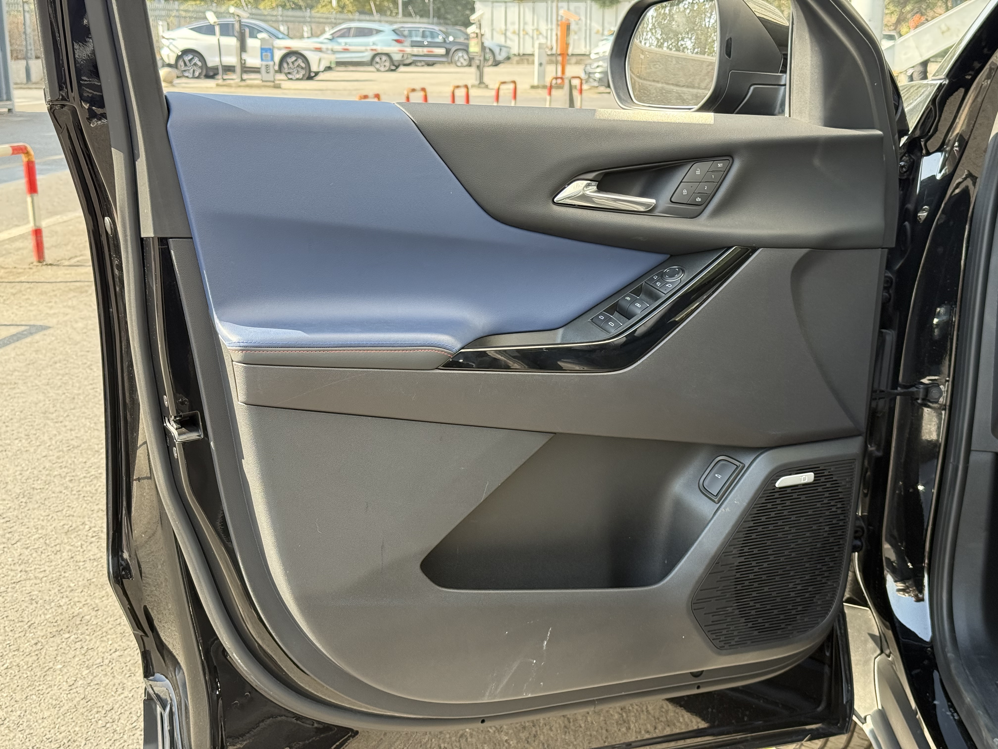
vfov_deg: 30.3
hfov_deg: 39.7
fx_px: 1384
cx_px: 499
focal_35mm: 48
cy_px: 374
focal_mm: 6.76
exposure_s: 1/346
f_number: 1.78
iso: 80
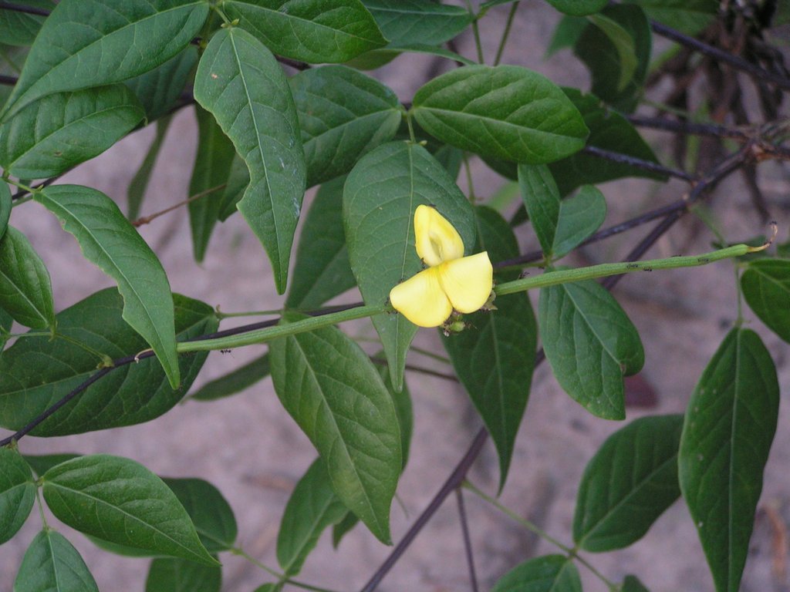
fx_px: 3012
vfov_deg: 11.2
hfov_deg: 14.9
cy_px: 296
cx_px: 395
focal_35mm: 132
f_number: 3.2
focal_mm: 22
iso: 125
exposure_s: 1/160
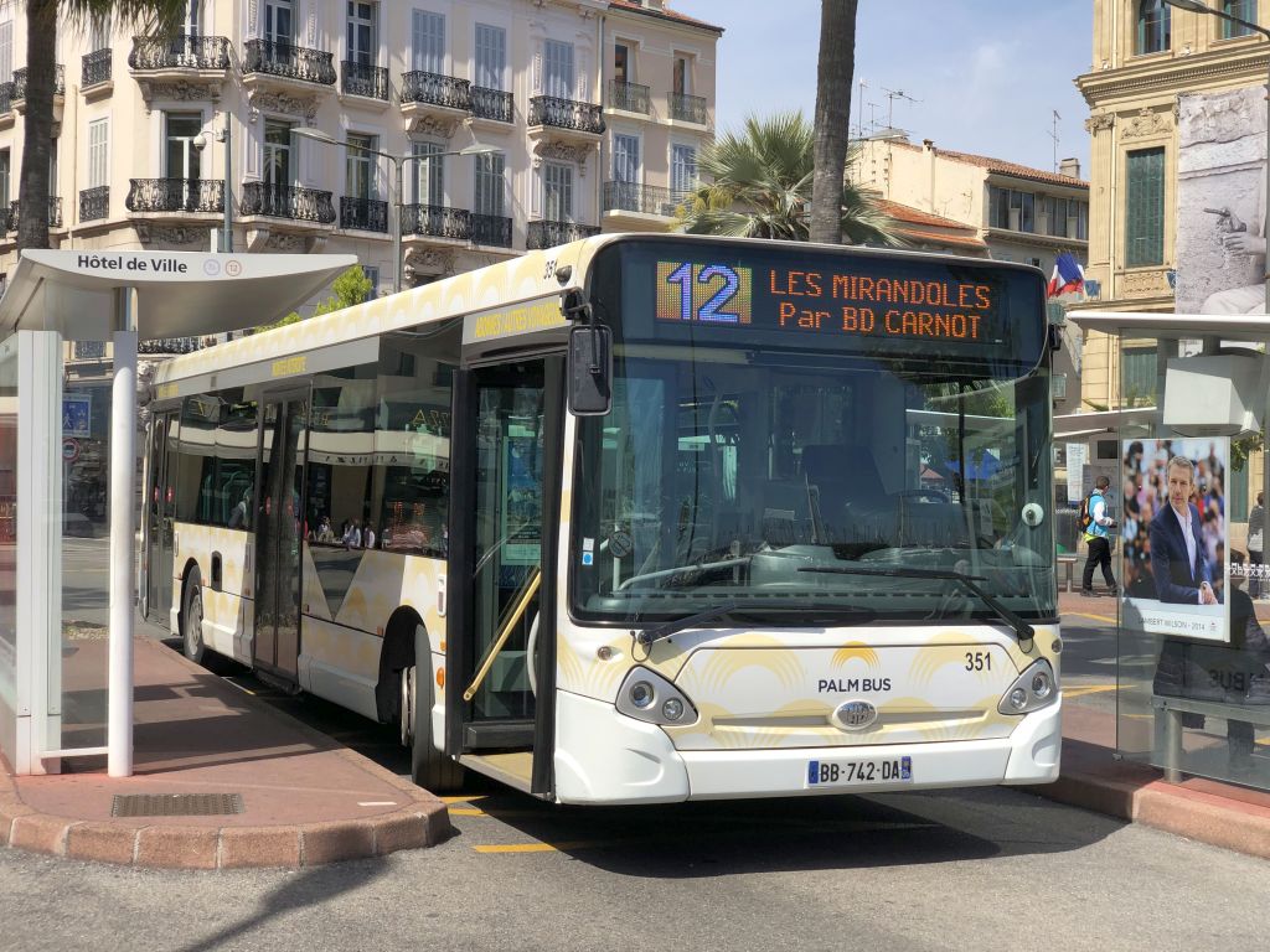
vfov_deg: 28.0
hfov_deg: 36.8
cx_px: 635
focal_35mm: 52
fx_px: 1908
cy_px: 476
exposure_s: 1/1171
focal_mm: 6
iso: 16
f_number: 2.4
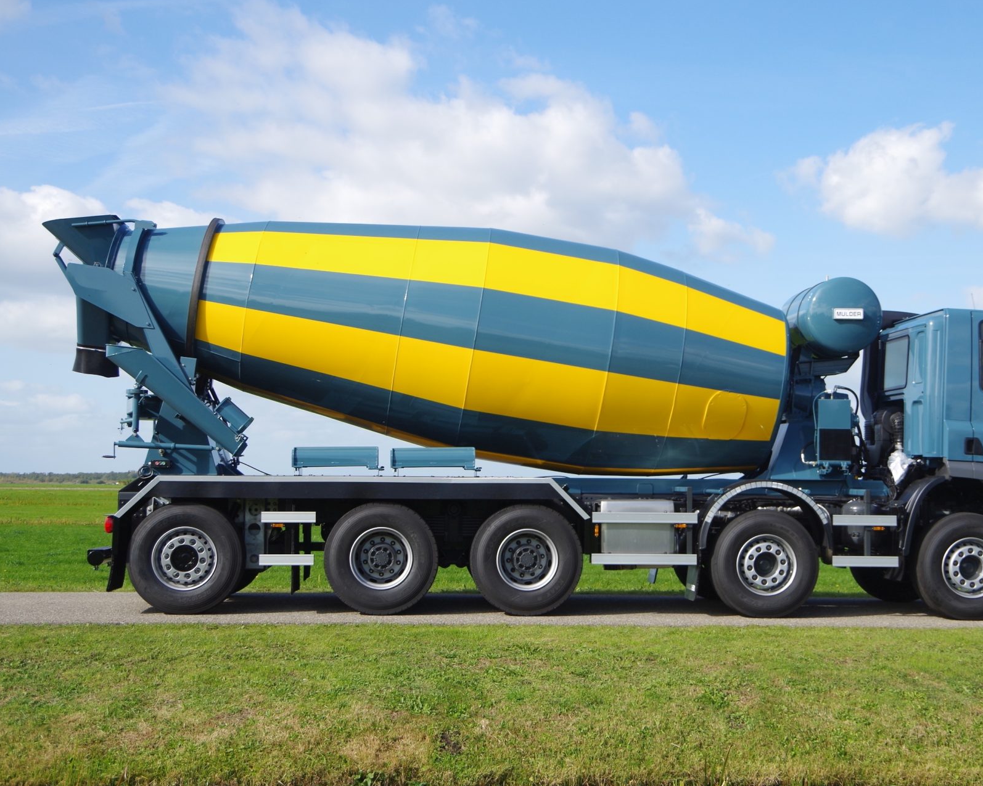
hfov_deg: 35.9
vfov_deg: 29.1
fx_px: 1513
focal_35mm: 52
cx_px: 581
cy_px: 393
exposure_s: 1/320
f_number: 5
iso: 100
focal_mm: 31
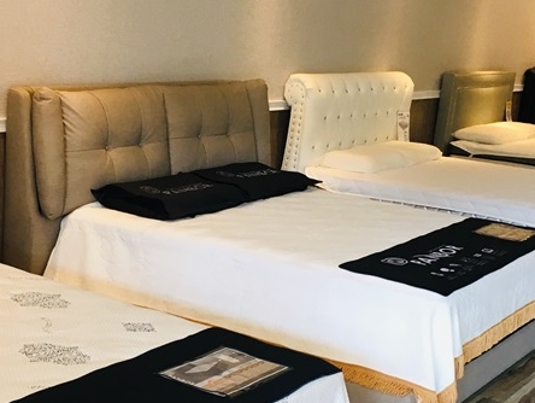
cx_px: 229
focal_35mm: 62
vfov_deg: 23.4
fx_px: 959
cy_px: 303
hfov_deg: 31.1
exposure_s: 1/30
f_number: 2.2
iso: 32
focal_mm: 4.15
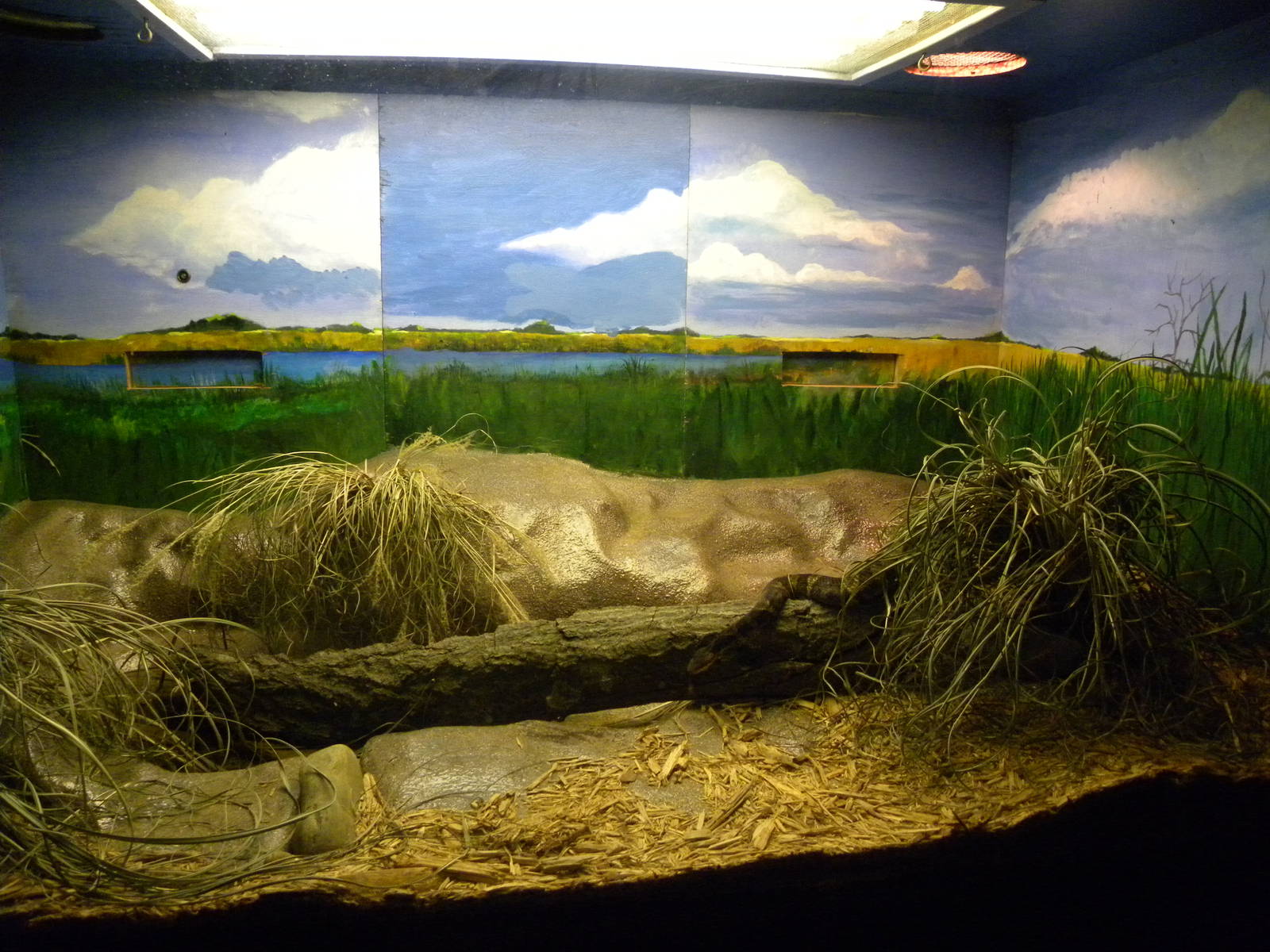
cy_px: 476
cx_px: 635
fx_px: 954
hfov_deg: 67.3
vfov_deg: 53.1
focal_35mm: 26
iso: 400
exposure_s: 1/72.5
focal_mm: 4.6
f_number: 2.8
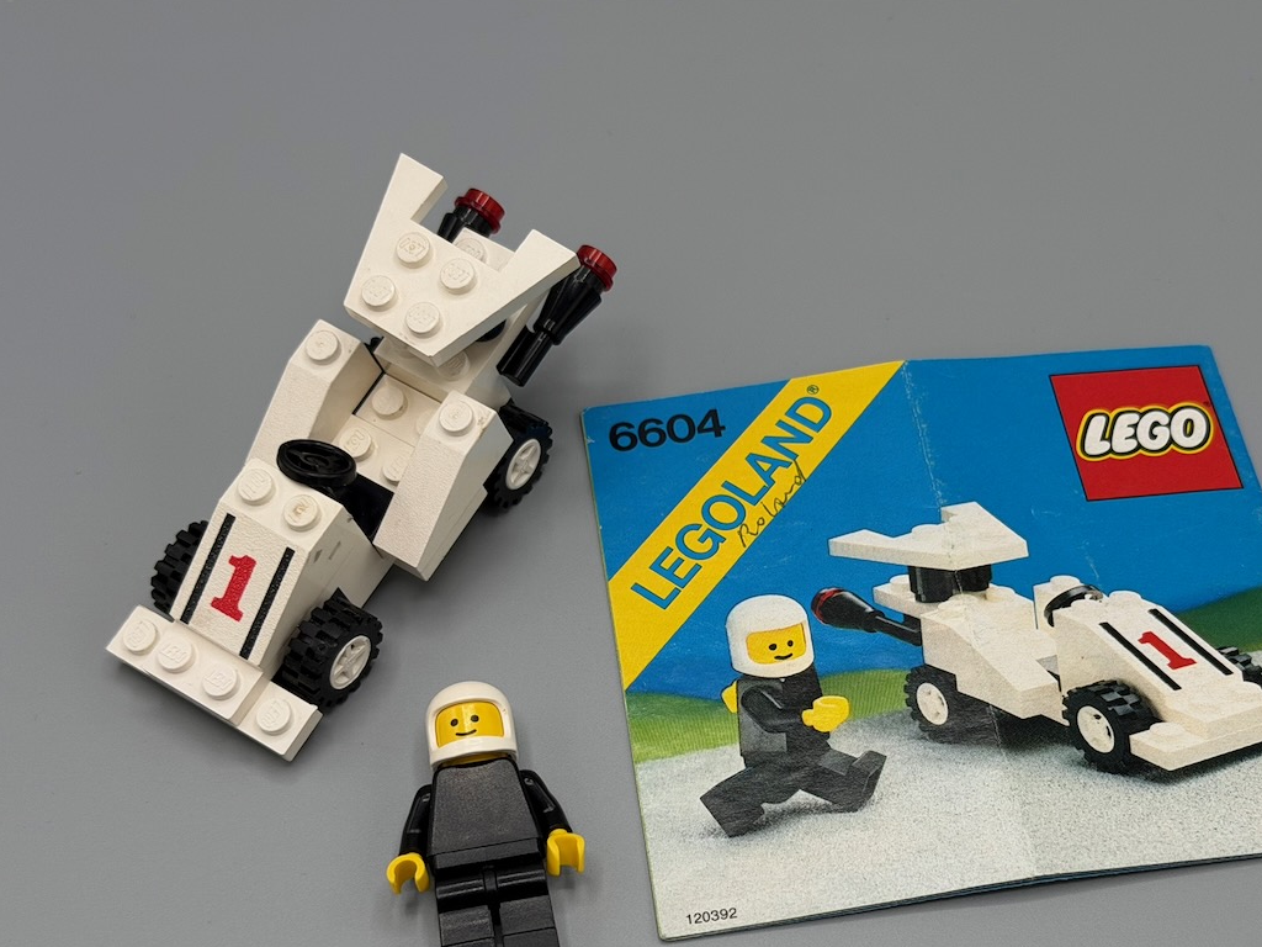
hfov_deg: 32.1
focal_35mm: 60
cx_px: 764
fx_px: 2187
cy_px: 584
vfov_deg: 24.4
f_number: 1.78
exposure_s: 1/810
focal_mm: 6.76
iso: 64
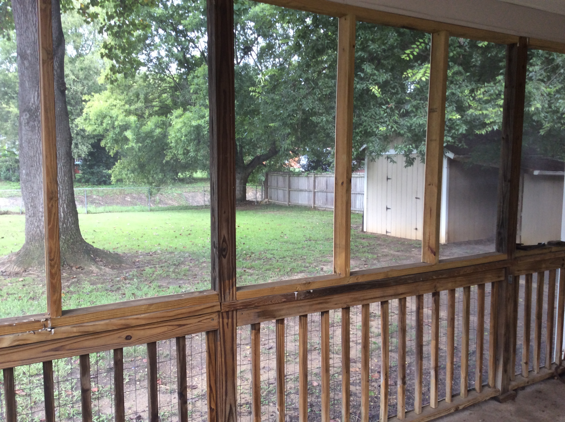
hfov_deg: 56.9
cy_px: 211
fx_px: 522
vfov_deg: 44.1
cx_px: 282
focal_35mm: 32
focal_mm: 3.3
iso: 40
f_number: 2.4
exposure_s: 1/60
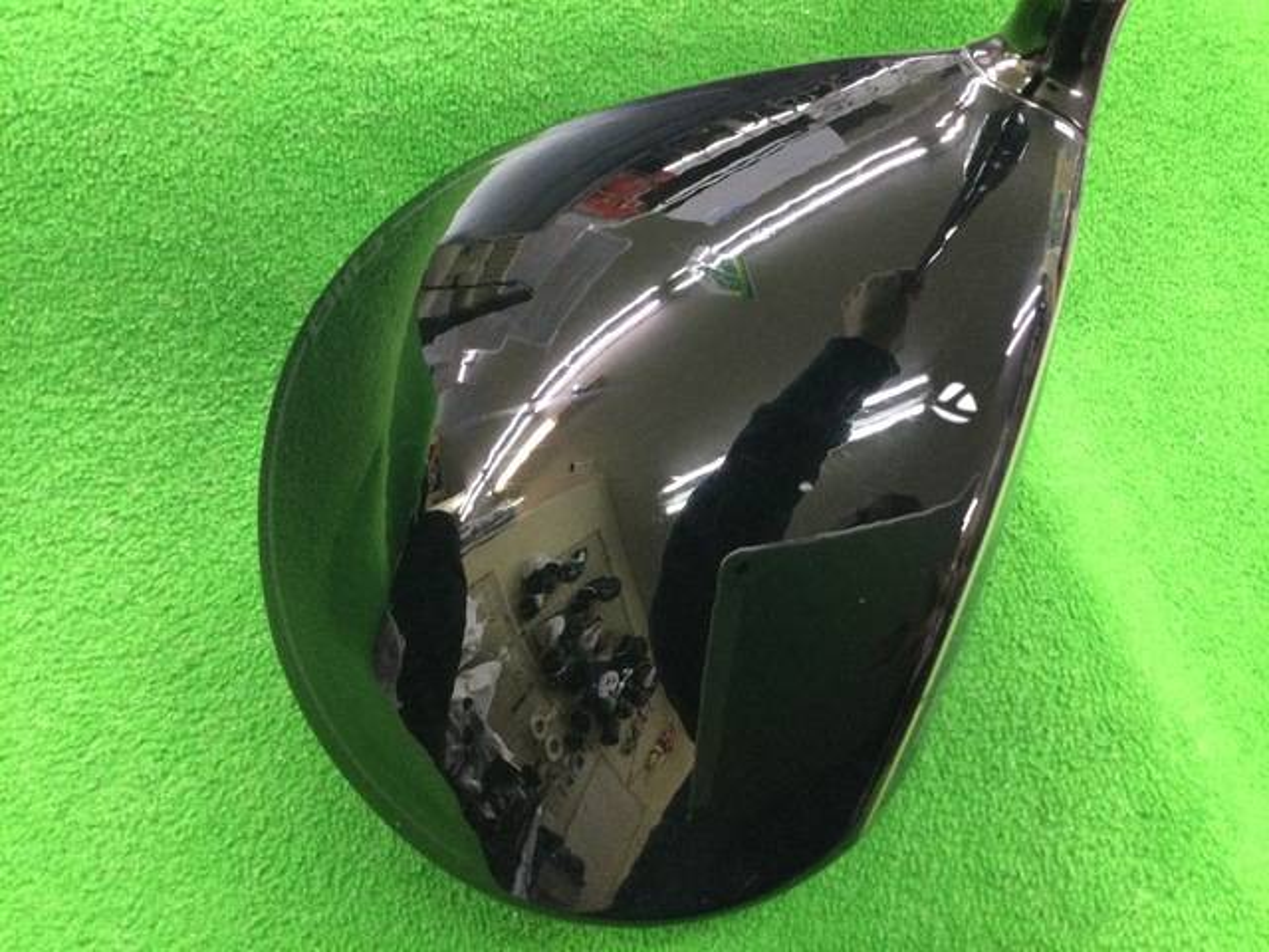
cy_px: 476
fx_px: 1136
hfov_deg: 58.4
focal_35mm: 31
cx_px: 634
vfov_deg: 45.4
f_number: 2.4
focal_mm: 3.3
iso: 200
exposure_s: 1/20
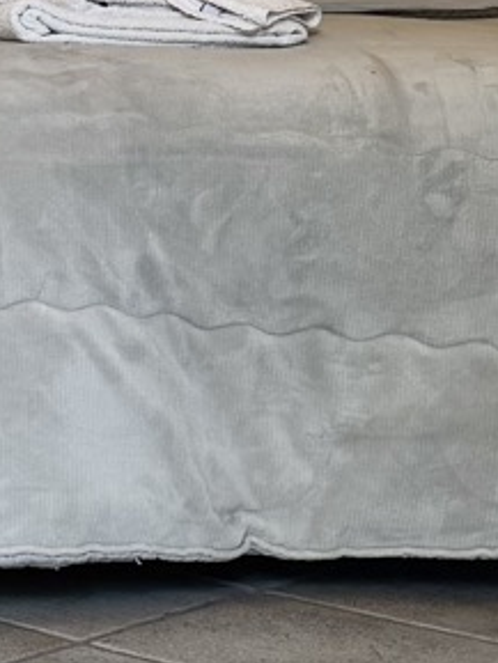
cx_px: -613
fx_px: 2549
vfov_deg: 14.8
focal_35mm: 133
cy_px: 225
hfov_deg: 10.0
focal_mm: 6.76
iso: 64
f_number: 1.78
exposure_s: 1/121
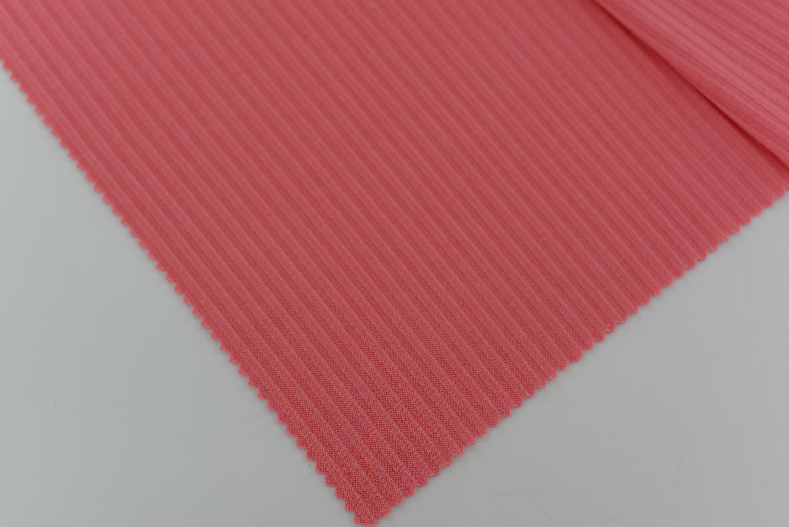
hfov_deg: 39.6
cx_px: 394
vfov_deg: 27.0
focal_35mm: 50
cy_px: 264
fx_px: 1096
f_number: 3.5
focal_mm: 50
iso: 100
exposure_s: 1/250
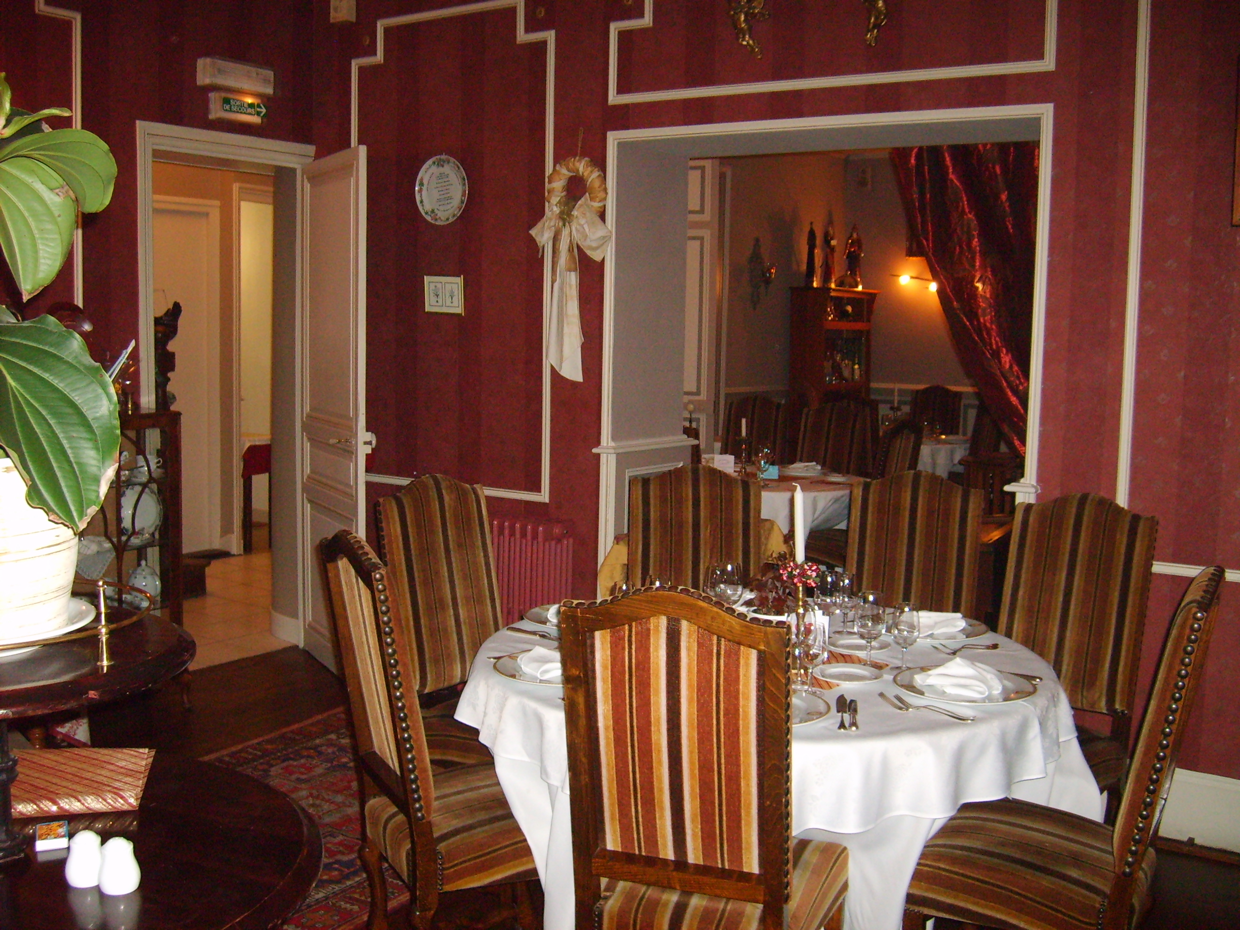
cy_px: 465
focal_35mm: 35
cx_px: 620
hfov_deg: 52.6
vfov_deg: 40.7
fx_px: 1254
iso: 253
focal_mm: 5.8
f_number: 2.8
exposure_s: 1/45
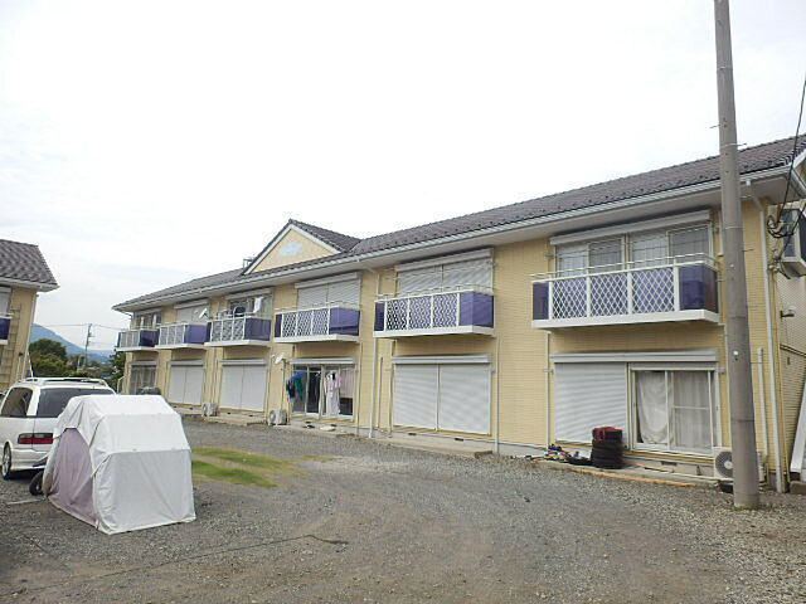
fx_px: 559
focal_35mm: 24
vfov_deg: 56.8
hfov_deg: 71.6
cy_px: 302
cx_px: 403
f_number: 7.9
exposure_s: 1/125
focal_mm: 4.2
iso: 80
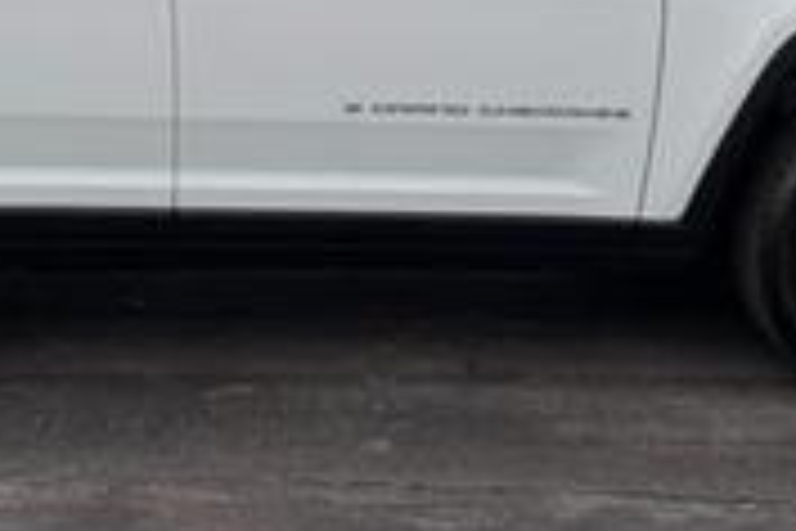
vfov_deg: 18.7
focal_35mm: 71
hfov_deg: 28.0
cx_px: 198
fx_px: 1570
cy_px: 0
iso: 80
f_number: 1.78
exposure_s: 1/3425
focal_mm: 6.76
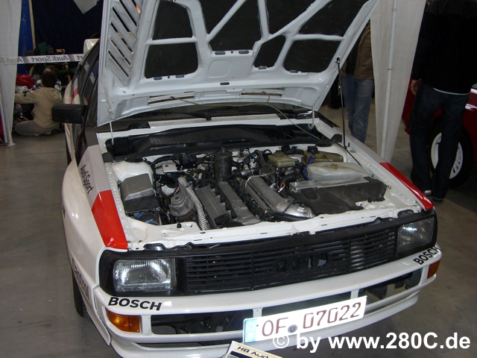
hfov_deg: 49.0
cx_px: 238
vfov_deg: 37.7
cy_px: 179
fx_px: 524
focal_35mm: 38
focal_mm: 6.2
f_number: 2.7
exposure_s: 1/60
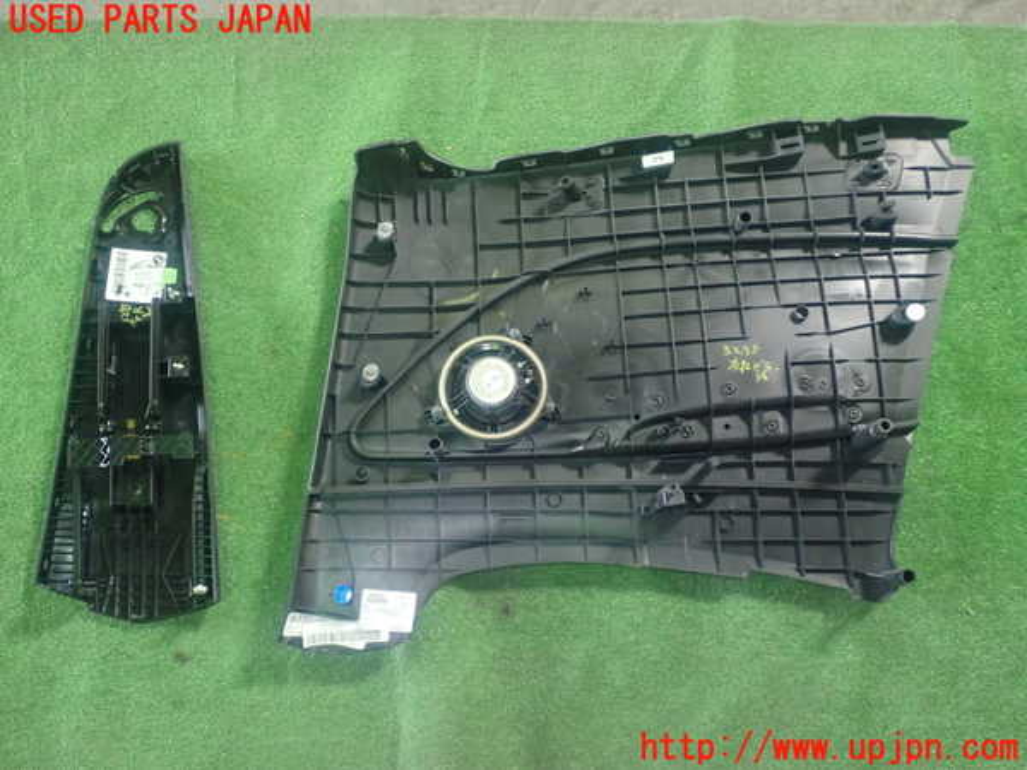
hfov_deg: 51.4
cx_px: 514
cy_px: 385
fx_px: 1068
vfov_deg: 39.7
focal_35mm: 36
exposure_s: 1/40
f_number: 2.5
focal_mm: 6.37
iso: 640
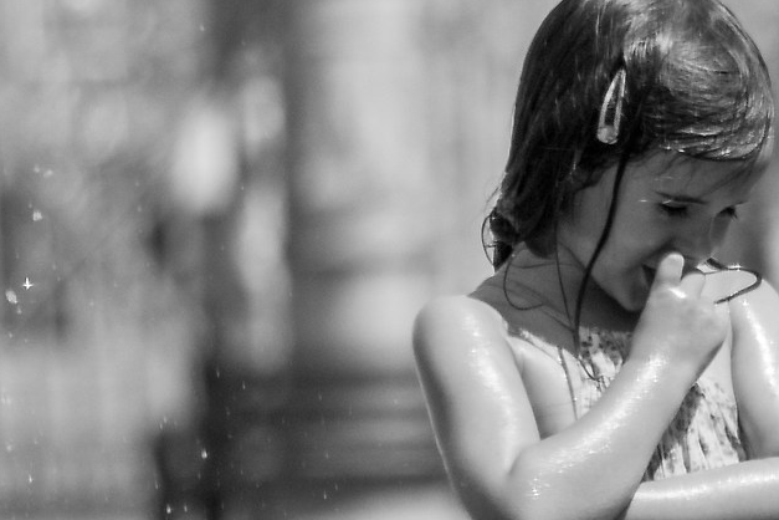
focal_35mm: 1606
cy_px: 657
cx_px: 1466
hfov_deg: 1.3
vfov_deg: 0.9
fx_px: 34749
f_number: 5.6
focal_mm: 280
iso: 400
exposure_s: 1/1000
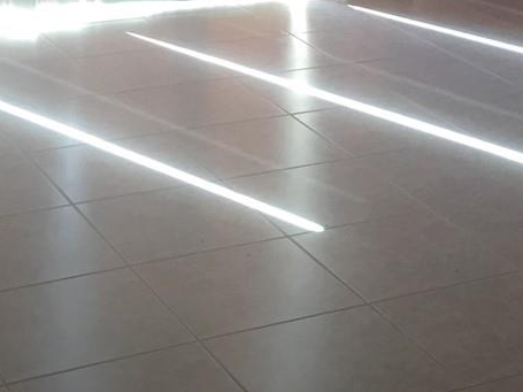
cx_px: 380
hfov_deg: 19.2
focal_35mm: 102
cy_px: -209
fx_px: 1541
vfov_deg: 13.6
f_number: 2.2
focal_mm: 4.15
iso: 32
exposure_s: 1/15
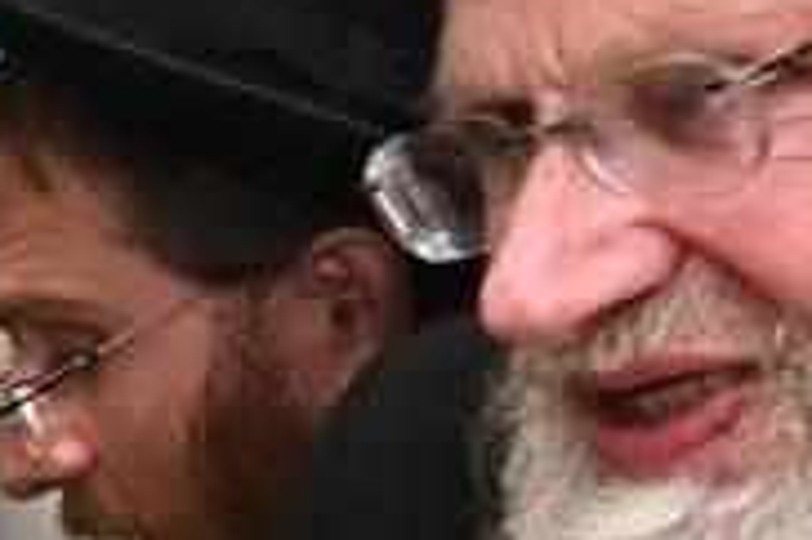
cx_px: -1990
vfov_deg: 5.9
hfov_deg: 7.5
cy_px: 1236
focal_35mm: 223
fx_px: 5025
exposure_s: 1/125
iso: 1600
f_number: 13
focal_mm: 29
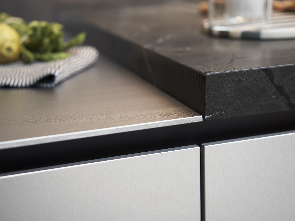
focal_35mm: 60
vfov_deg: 24.4
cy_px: 111
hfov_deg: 32.2
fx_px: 511
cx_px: 152
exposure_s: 1/60
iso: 125
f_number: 2.4
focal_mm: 55
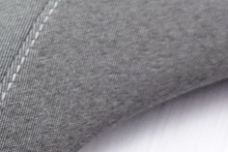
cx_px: -489
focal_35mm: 165
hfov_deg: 9.4
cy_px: 46
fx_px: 1044
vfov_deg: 8.3
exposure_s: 1/25
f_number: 1.8
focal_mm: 9.4
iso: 800
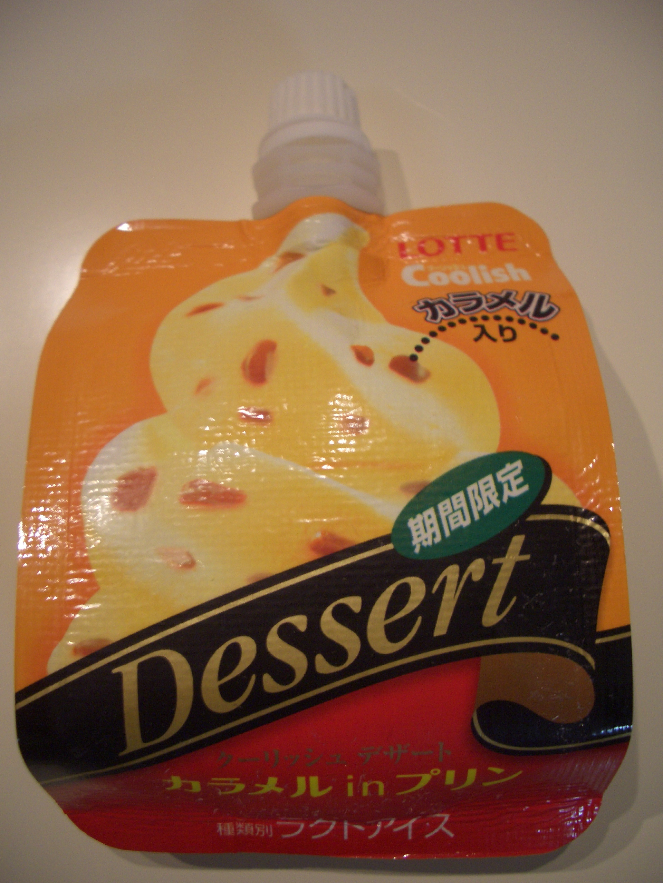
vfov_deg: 52.6
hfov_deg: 40.7
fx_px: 894
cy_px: 442
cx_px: 332
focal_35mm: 35
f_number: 2.6
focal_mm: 5.8
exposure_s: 1/15
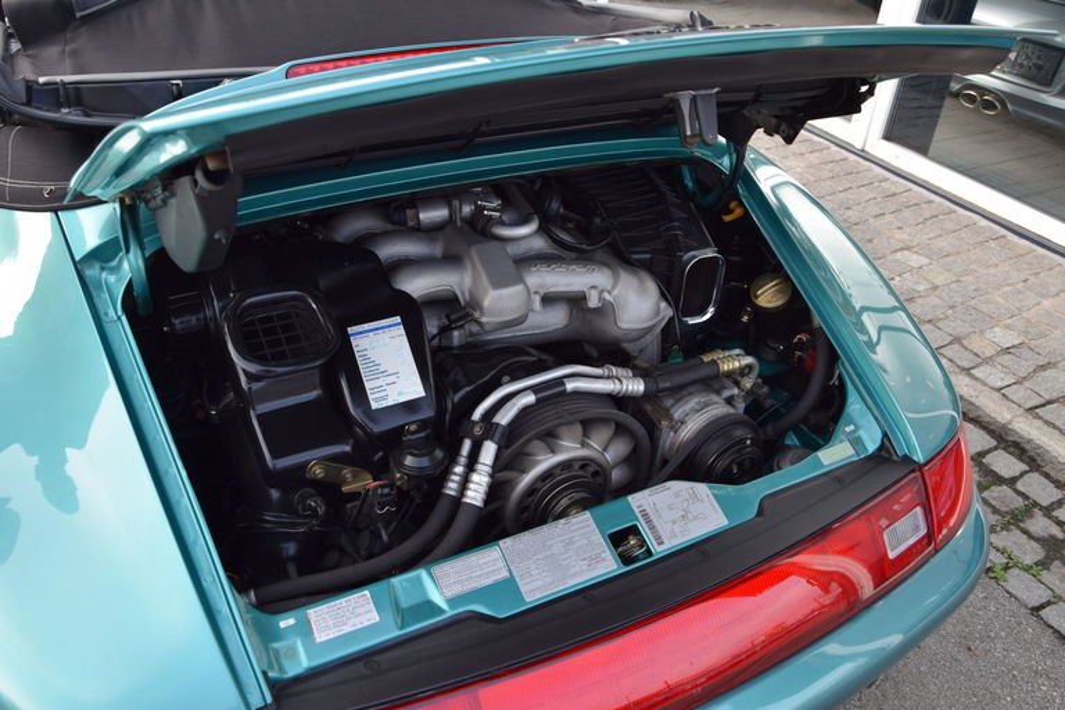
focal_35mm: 52
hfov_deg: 37.9
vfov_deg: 25.8
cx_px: 532
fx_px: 1553
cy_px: 355
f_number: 8
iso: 320
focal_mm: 35
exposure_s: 1/250
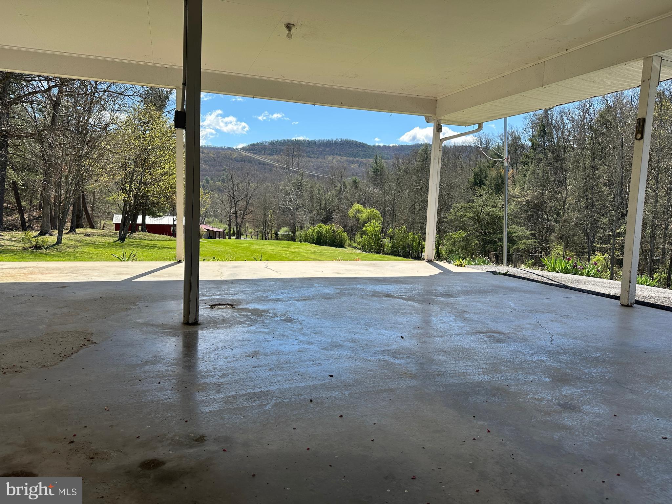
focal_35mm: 24
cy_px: 252
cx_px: 336
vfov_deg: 56.8
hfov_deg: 71.6
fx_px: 466
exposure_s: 1/2410
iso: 80
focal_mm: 6.86
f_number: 1.78
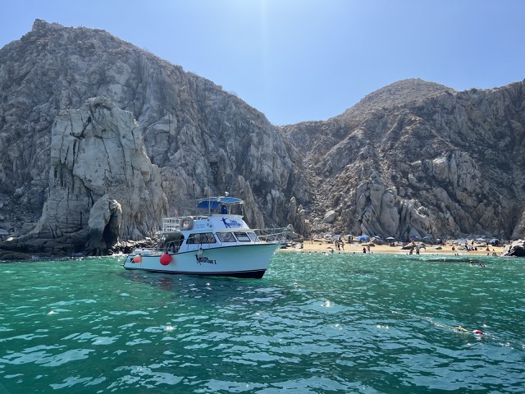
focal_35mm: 26
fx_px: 394
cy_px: 197
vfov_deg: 53.1
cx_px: 262
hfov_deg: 67.3
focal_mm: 5.7
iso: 50
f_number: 1.5
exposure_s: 1/3077
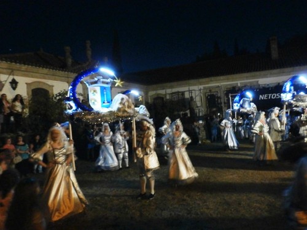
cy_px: 115
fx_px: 222
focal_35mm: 25
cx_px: 154
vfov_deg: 54.9
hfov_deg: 69.4
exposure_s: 1/8
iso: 800
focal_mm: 4.5
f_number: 3
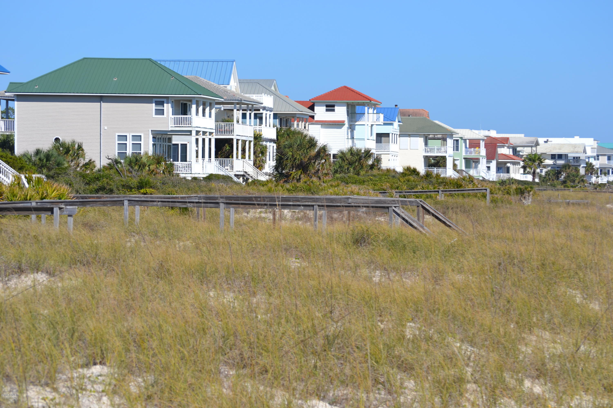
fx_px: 2554
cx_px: 306
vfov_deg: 9.1
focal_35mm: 150
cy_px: 204
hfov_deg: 13.7
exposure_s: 1/320
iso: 100
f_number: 9
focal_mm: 100
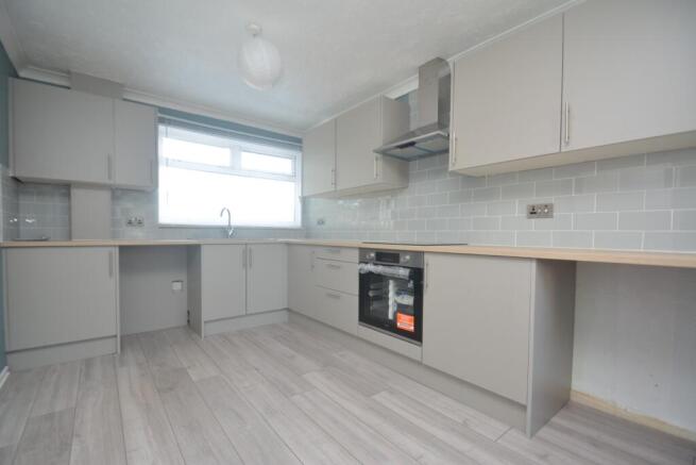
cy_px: 232
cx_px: 348
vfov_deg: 77.4
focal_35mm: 15
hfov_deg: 100.4
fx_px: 290
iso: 320
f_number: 4
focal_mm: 10
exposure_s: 1/60
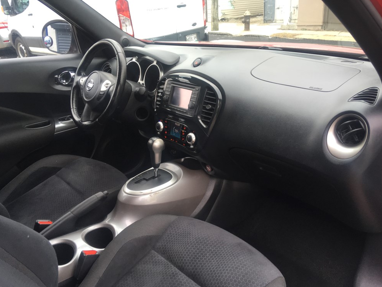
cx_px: 196
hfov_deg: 60.0
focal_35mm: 30
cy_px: 147
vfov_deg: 46.8
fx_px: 331
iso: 32
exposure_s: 1/60
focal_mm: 4.15
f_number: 2.2
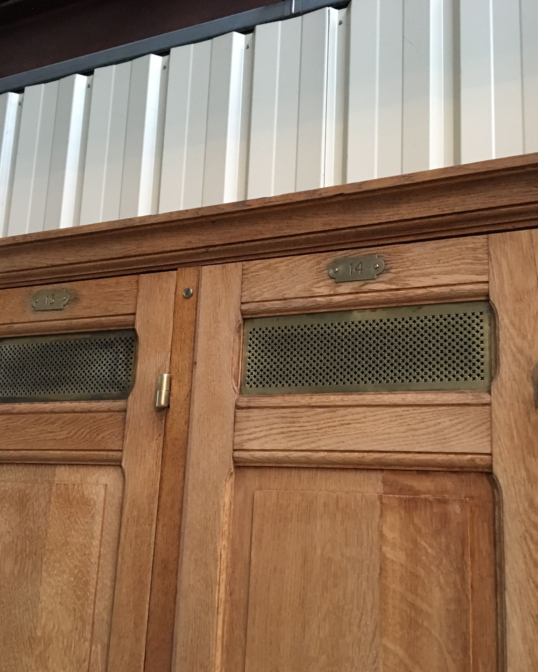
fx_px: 756
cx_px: 298
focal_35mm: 38
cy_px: 336
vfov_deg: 47.9
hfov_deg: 39.1
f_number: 2.2
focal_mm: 4.15
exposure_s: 1/20
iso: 200
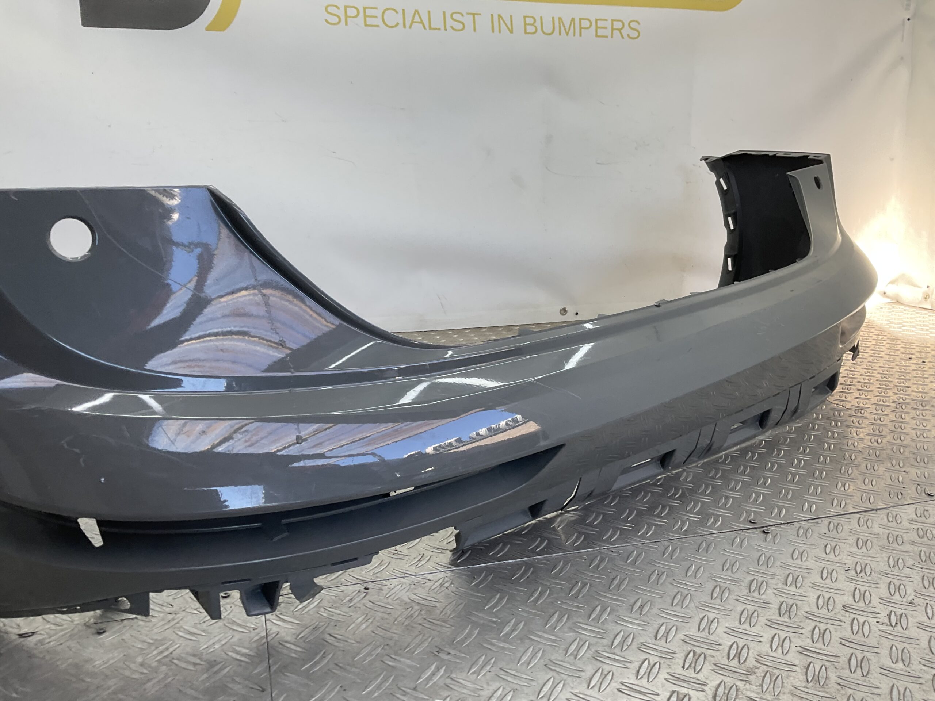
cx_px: 468
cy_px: 350
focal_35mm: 29
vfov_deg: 48.2
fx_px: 783
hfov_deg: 61.7
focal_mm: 3
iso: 20
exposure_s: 1/120
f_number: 1.8
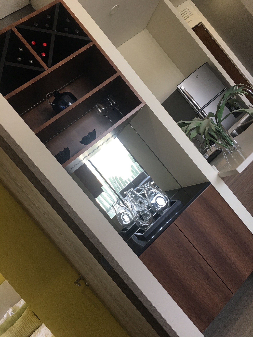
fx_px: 283
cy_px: 168
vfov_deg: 61.7
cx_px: 126
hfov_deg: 48.2
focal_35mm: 29
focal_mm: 4.15
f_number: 2.2
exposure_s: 1/30
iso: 25
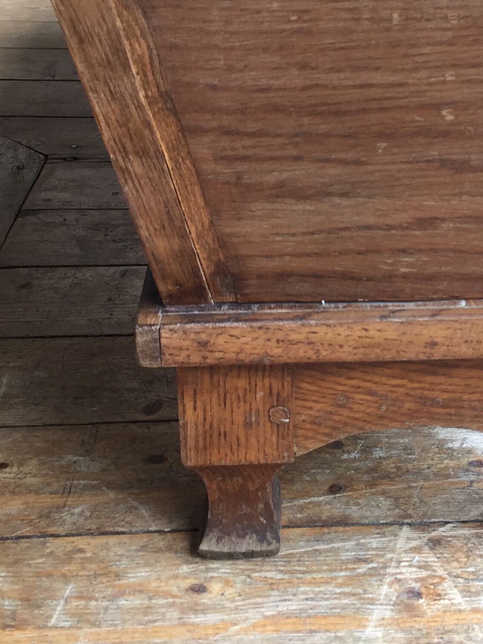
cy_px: 196
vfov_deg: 30.4
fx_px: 1172
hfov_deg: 22.7
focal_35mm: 63
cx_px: 440
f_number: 2.2
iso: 40
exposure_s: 1/33
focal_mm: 4.15
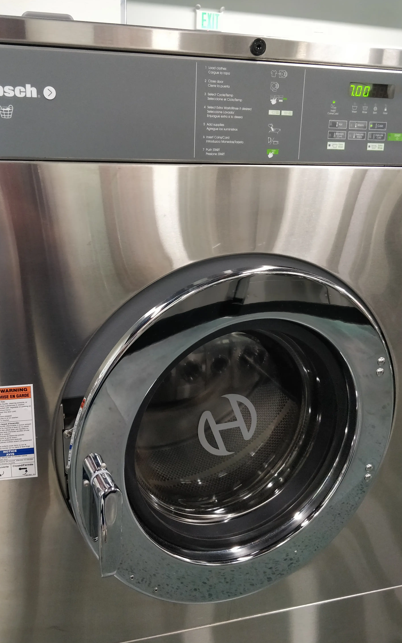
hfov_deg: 47.4
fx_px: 456
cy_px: 318
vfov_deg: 70.4
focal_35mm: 26
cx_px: 170
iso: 1250
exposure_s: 1/50
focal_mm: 4.1
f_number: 1.7
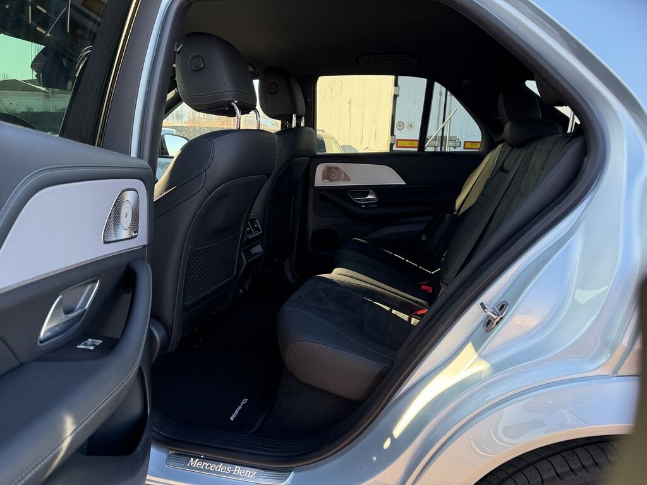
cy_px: 242
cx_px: 324
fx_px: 449
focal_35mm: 24
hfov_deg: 71.6
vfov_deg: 56.8
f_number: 1.78
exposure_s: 1/156
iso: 200
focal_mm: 6.76
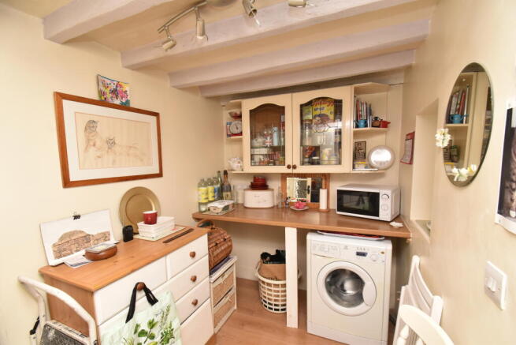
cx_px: 258
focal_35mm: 15
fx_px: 215
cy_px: 172
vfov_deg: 77.4
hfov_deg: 100.4
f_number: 7.1
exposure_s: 1/60
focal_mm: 10
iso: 800
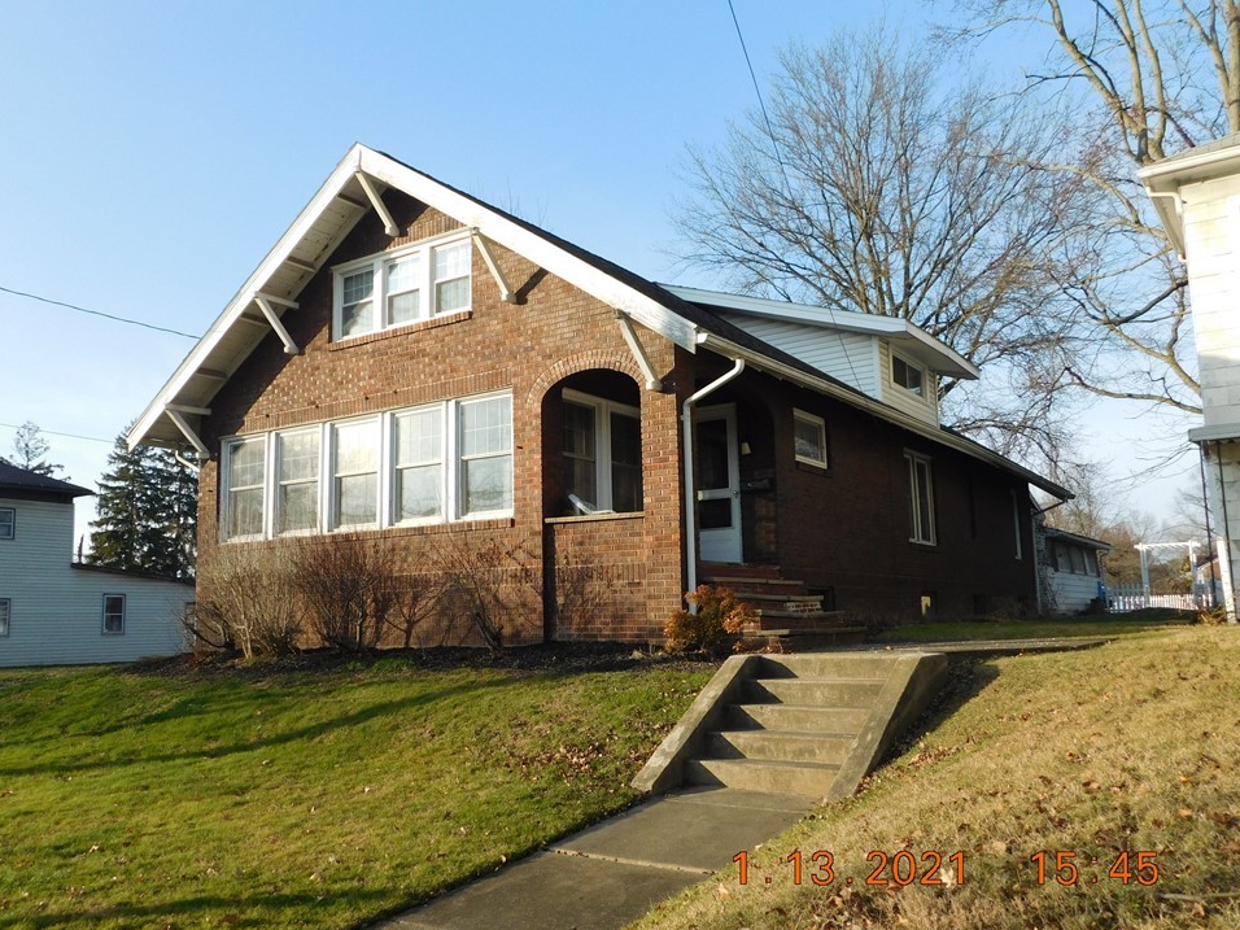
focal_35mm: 30
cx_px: 578
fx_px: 1075
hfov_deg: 59.9
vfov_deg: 46.8
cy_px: 475
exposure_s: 1/640
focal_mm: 4.9
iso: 125
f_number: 3.2
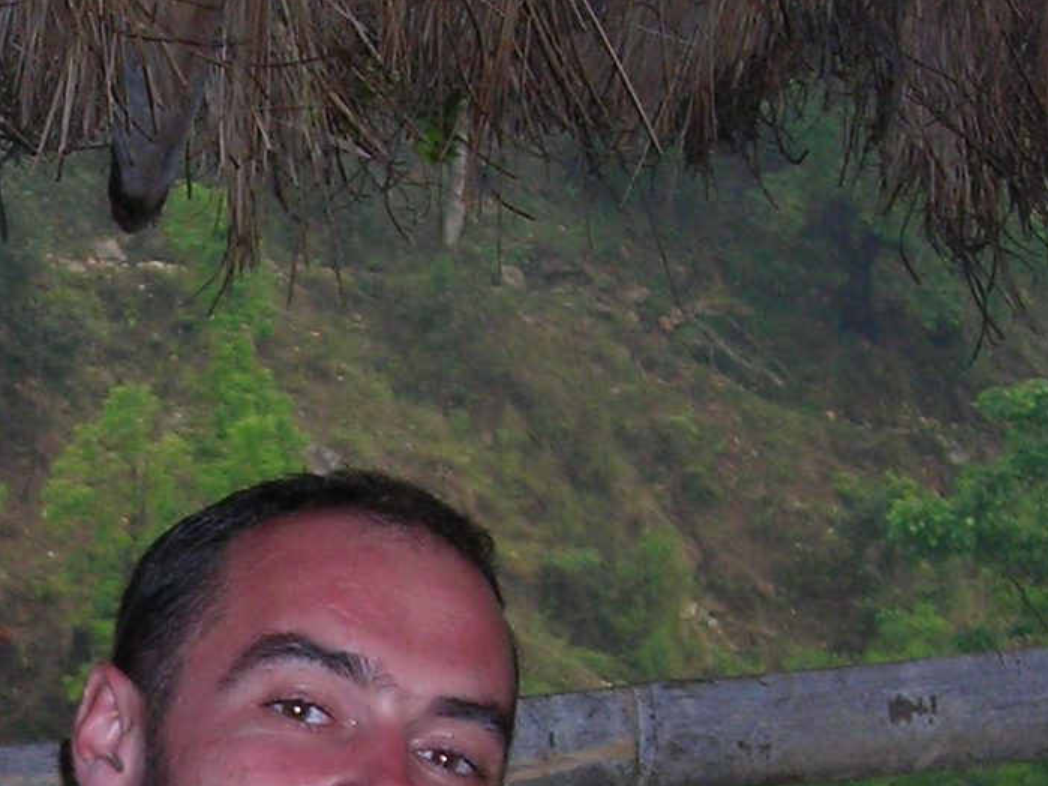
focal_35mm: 141
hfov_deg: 13.7
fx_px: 4268
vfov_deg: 10.3
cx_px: -109
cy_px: 1035
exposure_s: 1/60.1
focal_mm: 6.3
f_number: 3.2
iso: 80
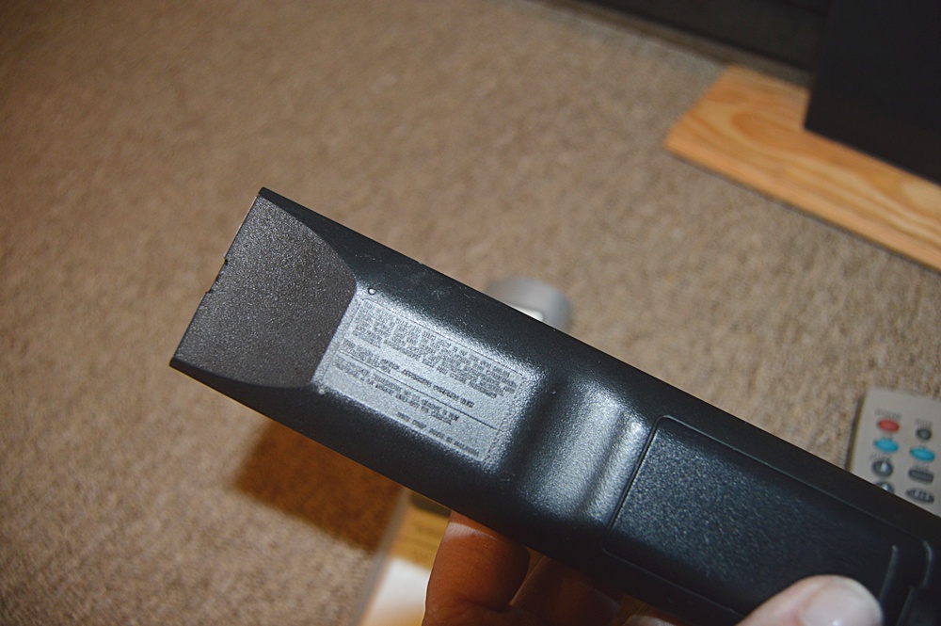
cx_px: 470
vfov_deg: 47.9
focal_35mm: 27
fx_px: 705
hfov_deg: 67.4
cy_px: 313
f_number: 3.5
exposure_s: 1/60
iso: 640
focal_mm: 18
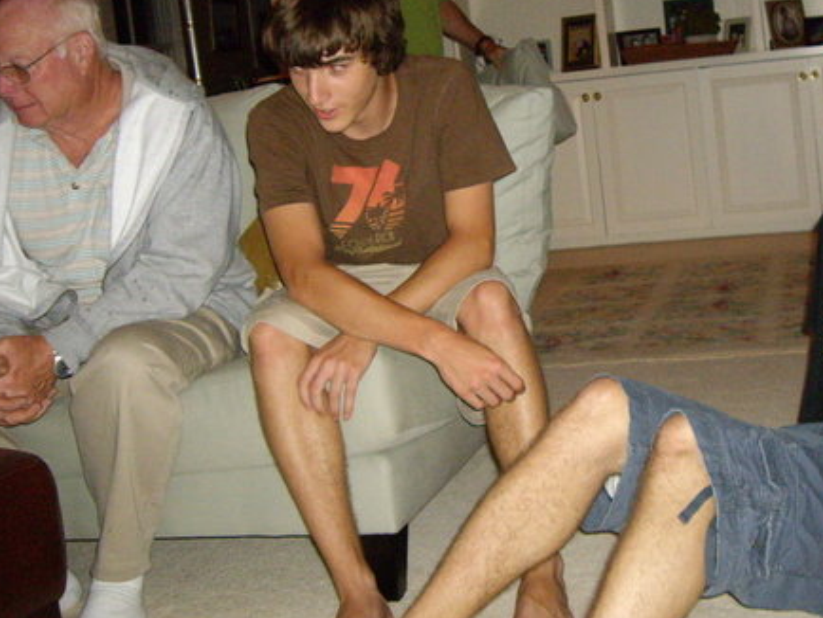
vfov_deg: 26.0
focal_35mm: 56
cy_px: 214
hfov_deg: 34.0
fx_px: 1332
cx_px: 546
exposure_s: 1/40
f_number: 2.7
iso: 400
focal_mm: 6.2
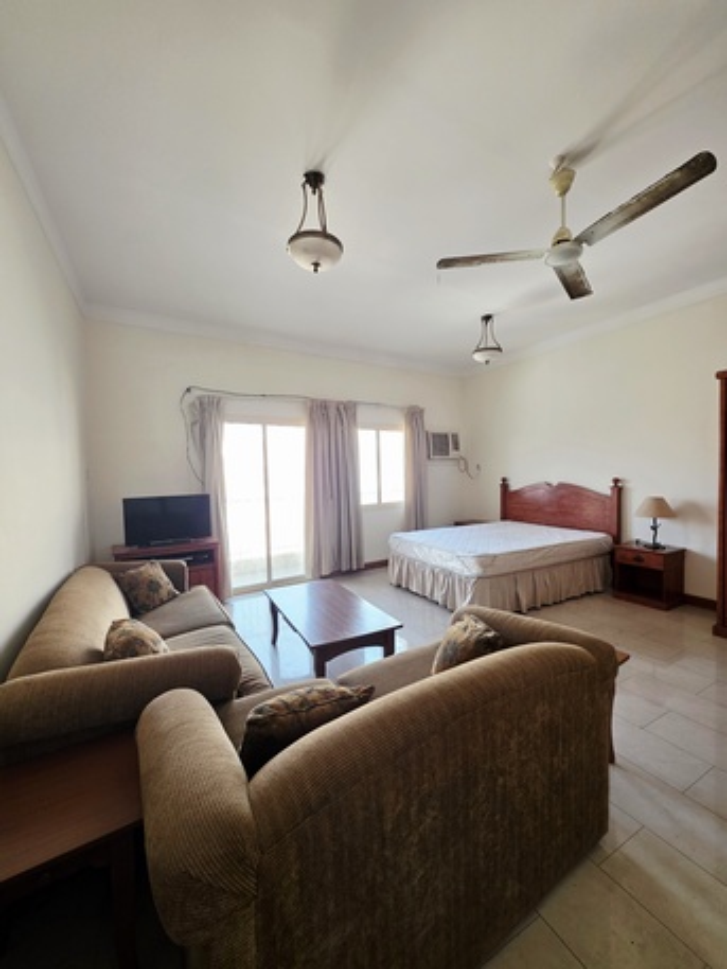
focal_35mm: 13
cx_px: 364
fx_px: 364
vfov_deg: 106.2
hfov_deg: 89.9
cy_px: 484
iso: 160
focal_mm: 2.2
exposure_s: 1/101
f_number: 1.9
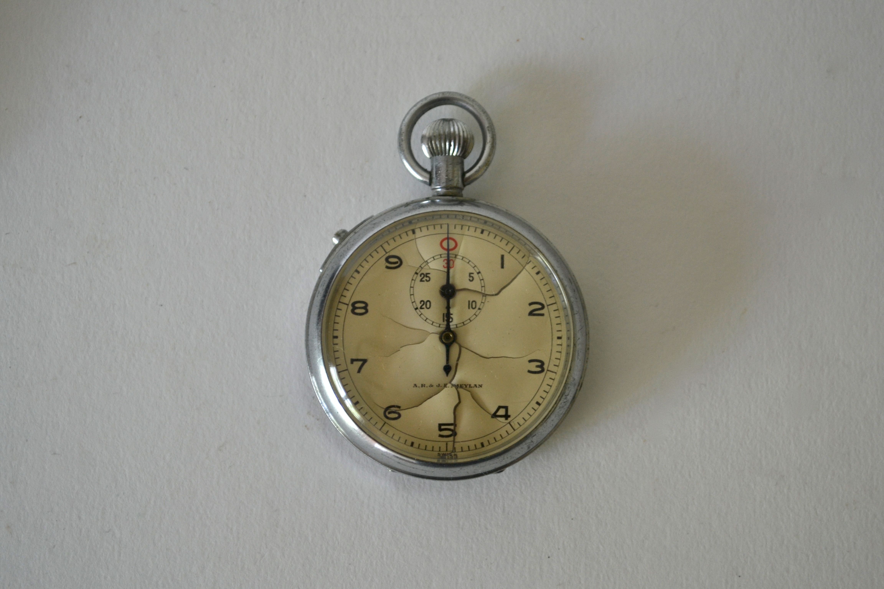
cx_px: 442
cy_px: 294
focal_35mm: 82
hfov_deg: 24.6
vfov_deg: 16.6
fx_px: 2026
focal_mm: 55
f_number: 7.1
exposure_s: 1/8
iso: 140
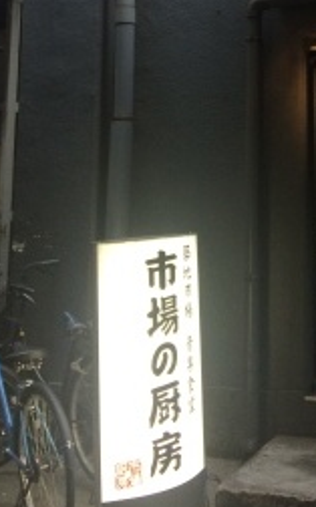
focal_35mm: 61
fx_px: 842
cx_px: 303
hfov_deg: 20.7
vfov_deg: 32.2
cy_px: 72
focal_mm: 4.15
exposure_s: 1/30
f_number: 2.2
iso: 50
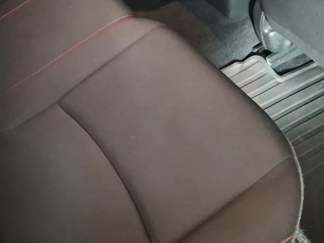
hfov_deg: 40.1
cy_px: 118
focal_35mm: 47
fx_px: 440
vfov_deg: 30.9
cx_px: 114
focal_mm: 4
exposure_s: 1/10
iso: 3200
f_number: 1.8
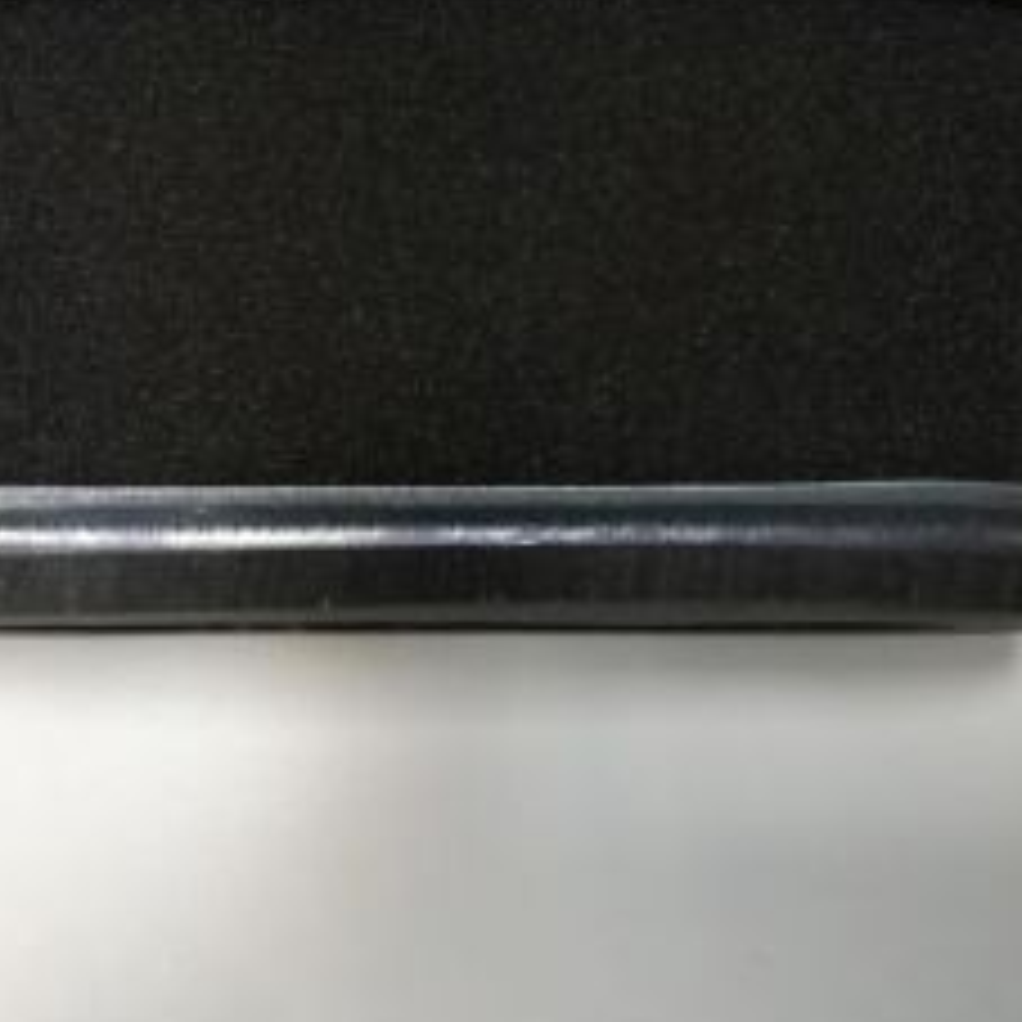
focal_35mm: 45
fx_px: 1503
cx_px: 477
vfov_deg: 37.2
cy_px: 362
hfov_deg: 37.5
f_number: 2.2
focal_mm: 3.81
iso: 320
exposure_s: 1/25
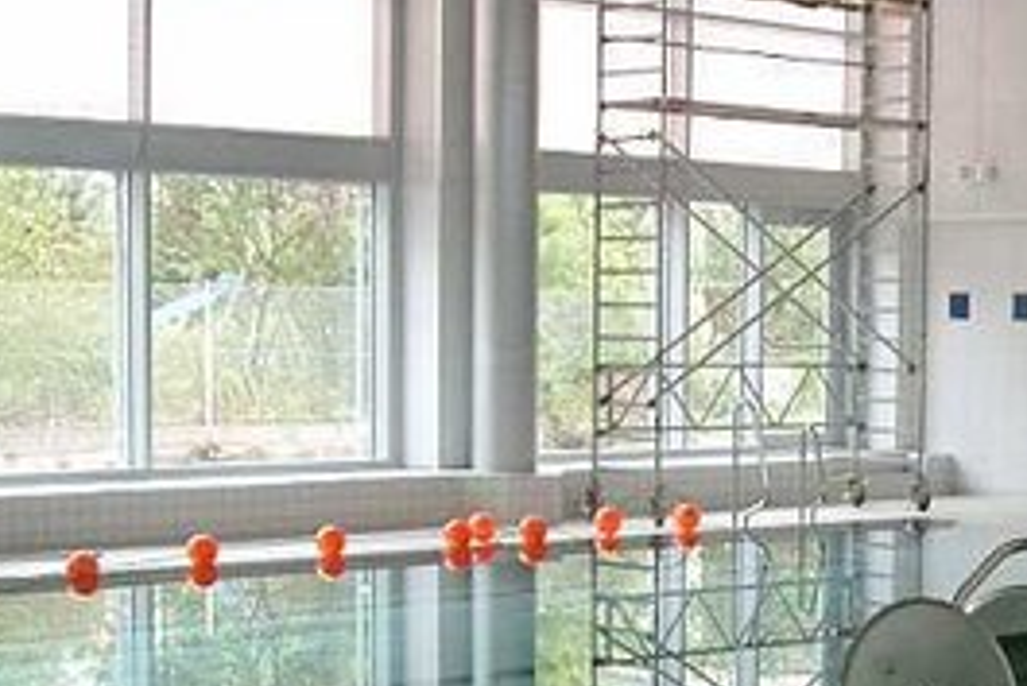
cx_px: 825
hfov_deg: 23.0
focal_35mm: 87
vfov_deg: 15.5
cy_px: 647
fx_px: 2483
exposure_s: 1/100
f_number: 2.6
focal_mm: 7.6
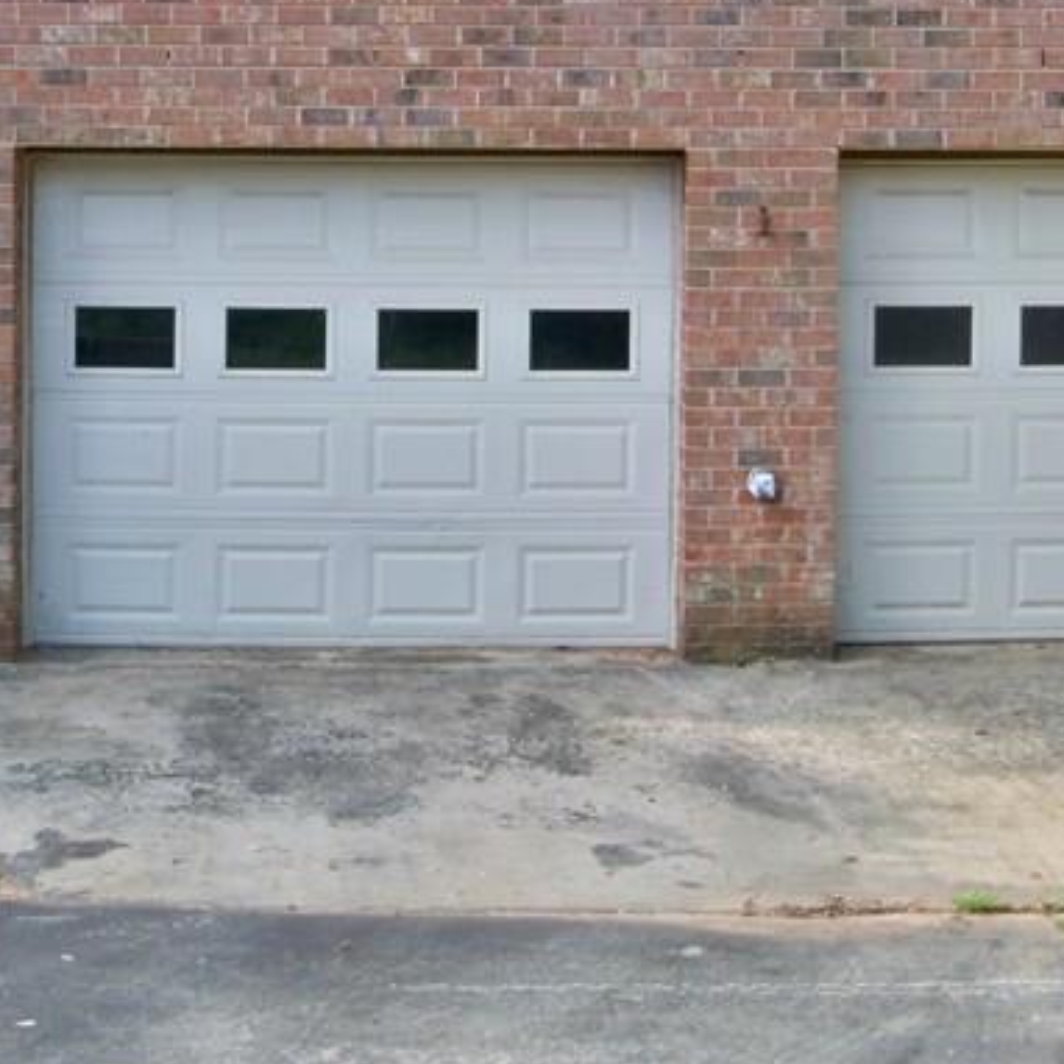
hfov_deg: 20.9
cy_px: 70
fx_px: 2886
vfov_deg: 20.4
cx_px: 462
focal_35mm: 83
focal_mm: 6.2
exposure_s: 1/100
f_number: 3.5
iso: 64
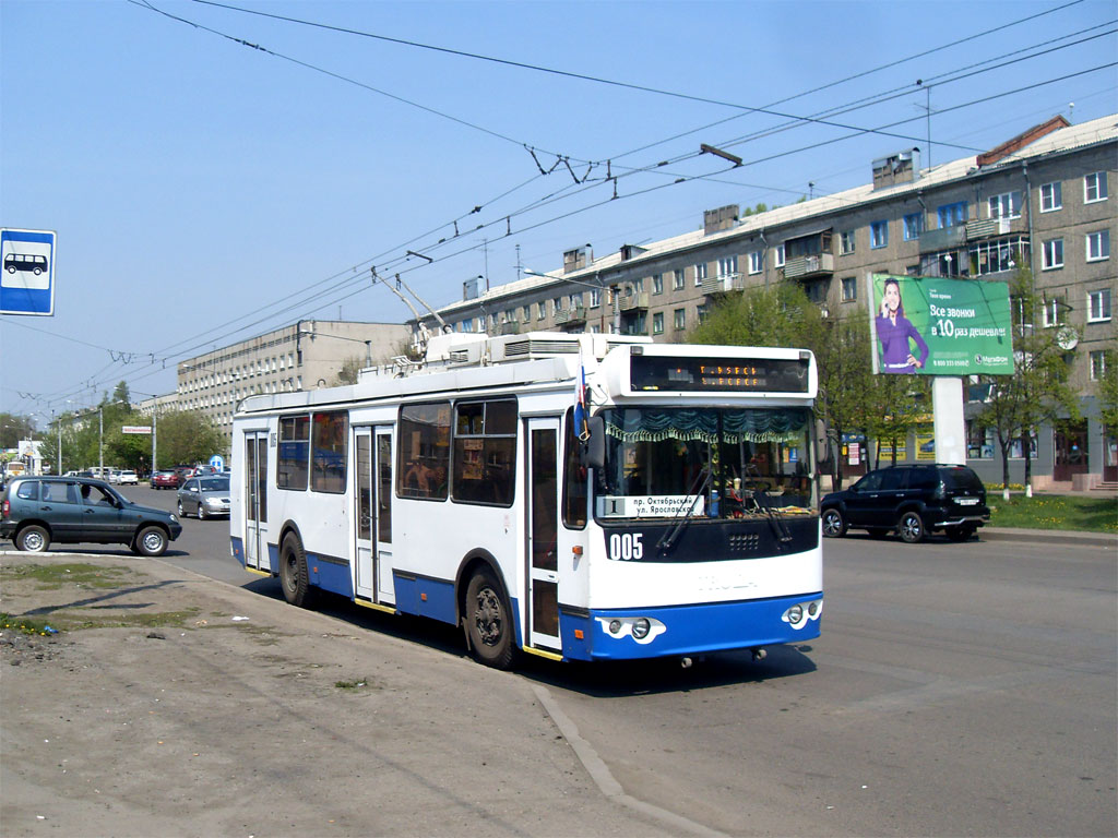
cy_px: 419
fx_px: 1195
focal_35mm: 37
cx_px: 559
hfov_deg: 50.1
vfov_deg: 38.7
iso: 80
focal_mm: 6.3
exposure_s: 1/350
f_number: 7
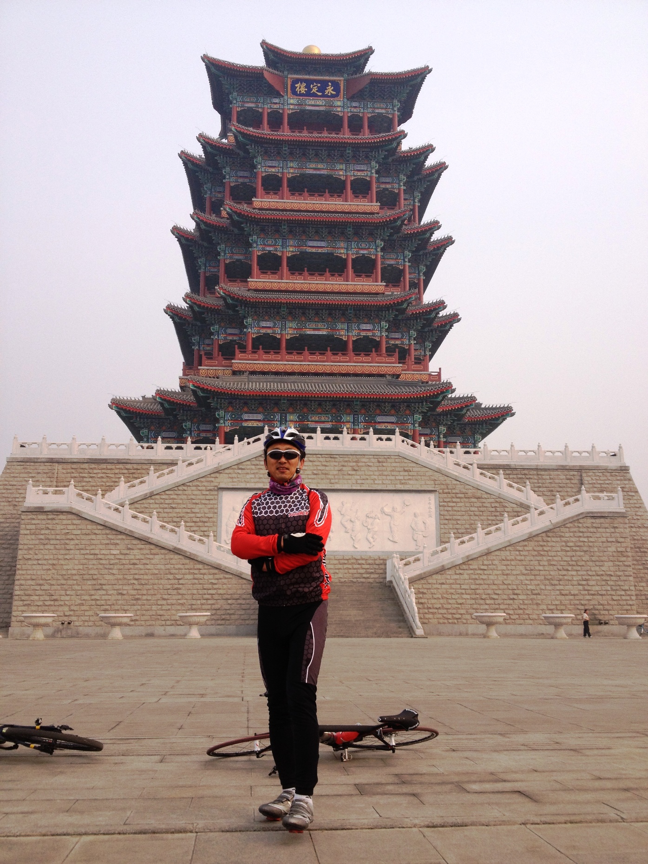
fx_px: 874
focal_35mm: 35
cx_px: 324
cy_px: 432
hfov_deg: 40.7
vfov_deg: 52.6
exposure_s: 1/836
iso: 64
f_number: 2.4
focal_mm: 4.28
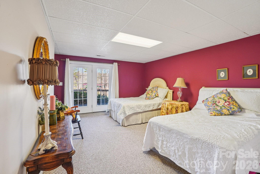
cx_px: 130
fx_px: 108
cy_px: 87
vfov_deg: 77.3
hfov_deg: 100.4
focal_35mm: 15
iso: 400
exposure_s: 1/25
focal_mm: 10
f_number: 8
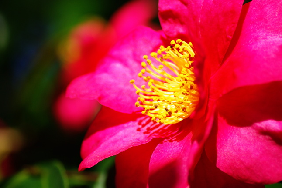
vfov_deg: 6.4
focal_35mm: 214
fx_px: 1678
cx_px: 144
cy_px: 82
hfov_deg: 9.6
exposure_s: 1/750
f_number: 2.8
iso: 100
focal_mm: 90
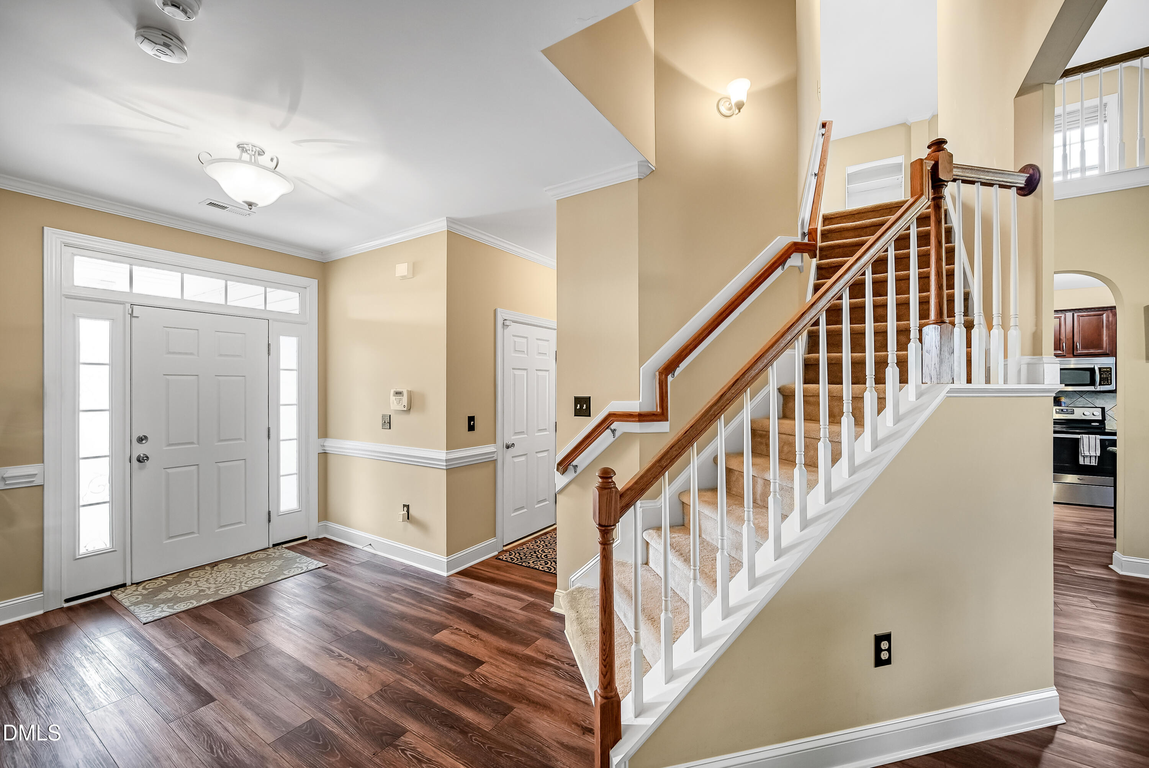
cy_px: 384
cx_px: 574
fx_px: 447
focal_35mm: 14
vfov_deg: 81.3
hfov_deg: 104.2
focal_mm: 14
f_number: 8
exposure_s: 1/3.33
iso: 250
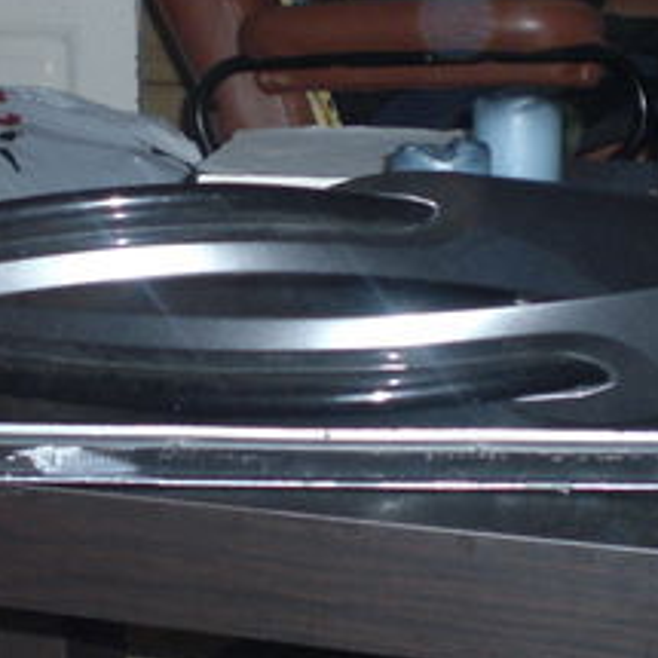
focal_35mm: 100
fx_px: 2151
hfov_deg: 17.4
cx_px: 282
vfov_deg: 17.4
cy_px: 251
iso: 200
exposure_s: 1/60
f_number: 3.1
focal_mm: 6.3
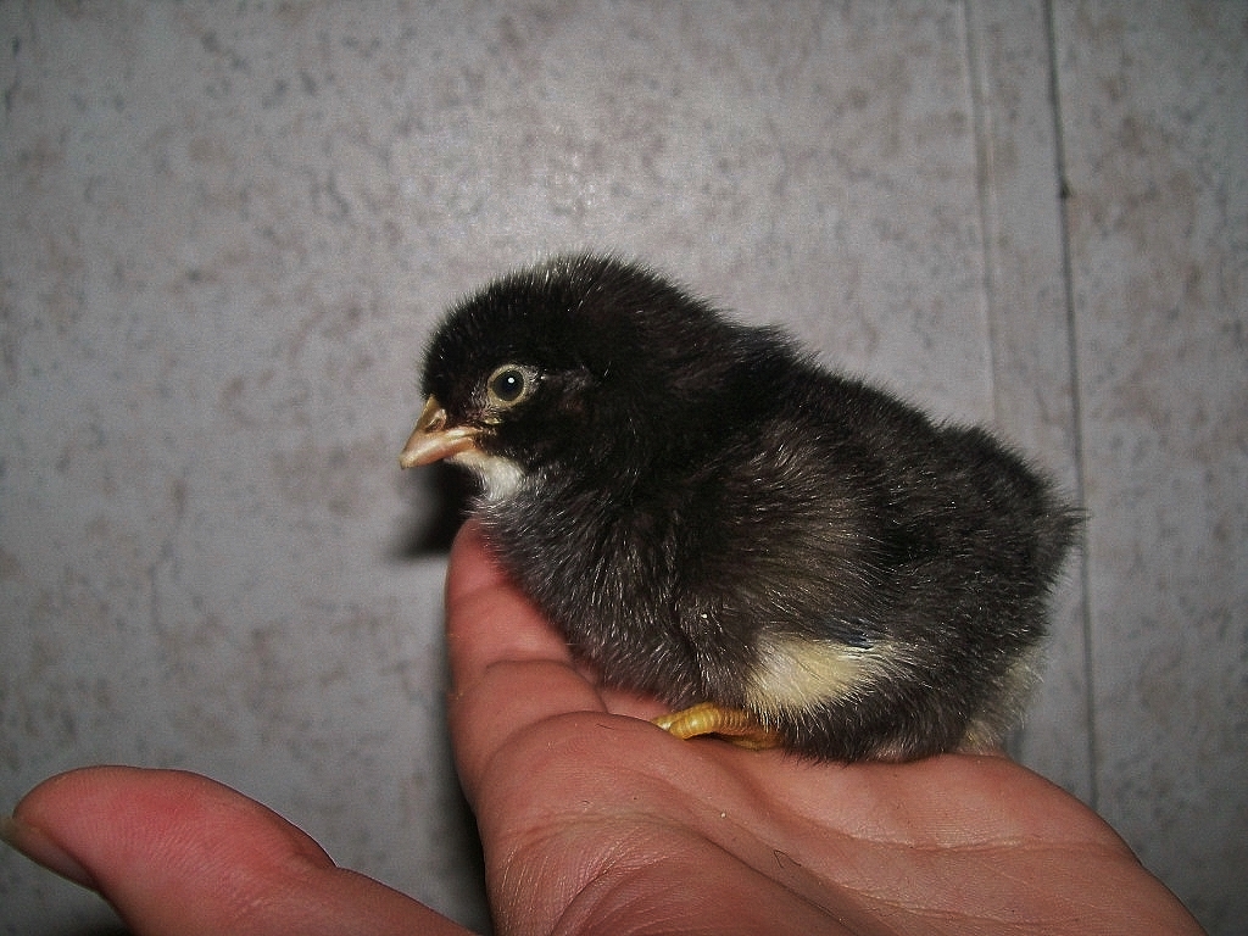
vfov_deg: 39.7
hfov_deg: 51.4
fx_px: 1298
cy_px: 468
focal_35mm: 36
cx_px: 624
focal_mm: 6
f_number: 2.7
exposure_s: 1/64
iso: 80
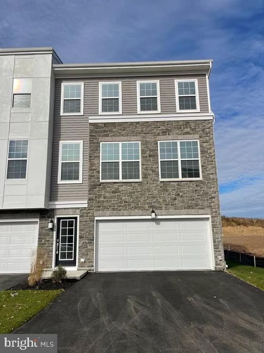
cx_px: 132
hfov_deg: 53.0
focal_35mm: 26
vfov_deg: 67.3
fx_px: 264
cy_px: 176
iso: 32
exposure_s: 1/6993
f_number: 1.6
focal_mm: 5.1
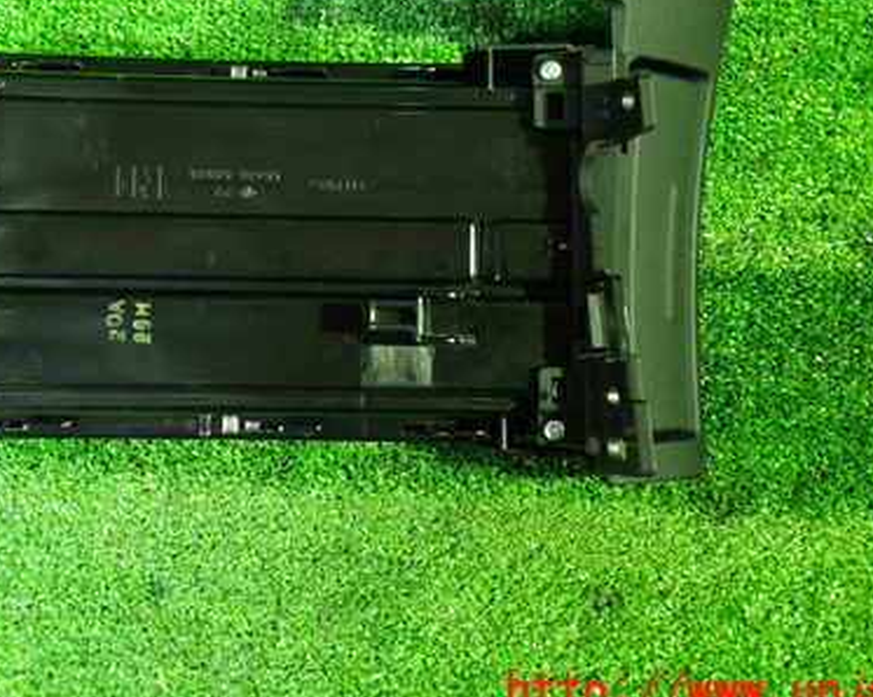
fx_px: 1136
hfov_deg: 41.7
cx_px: 332
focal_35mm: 44
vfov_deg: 33.6
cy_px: 196
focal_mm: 5.05
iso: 800
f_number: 2.2
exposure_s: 1/20
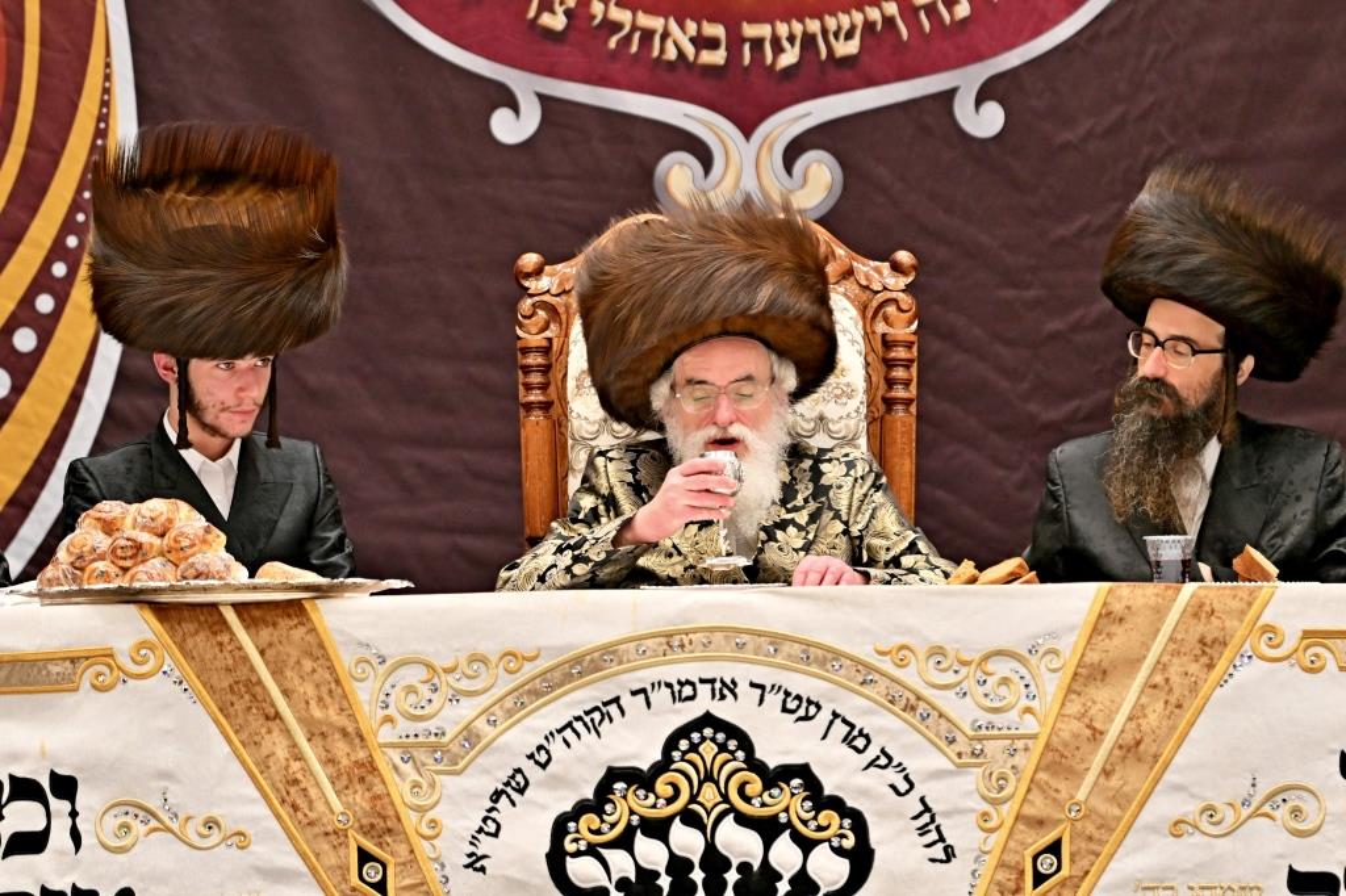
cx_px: 673
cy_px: 448
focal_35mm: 300
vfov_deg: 4.6
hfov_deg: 6.9
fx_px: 11212
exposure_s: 1/400
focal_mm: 200
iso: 400
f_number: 2.8
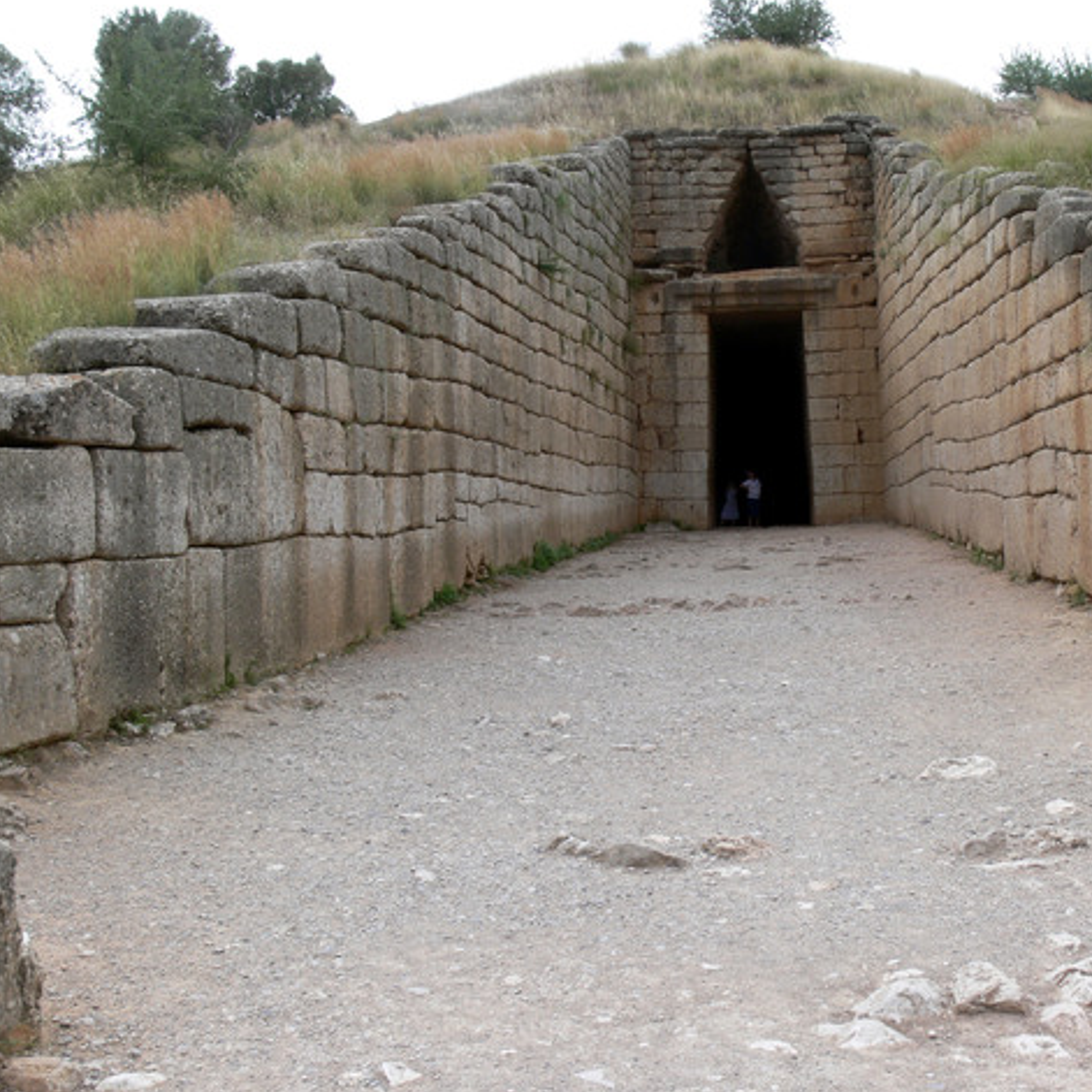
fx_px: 1499
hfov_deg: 39.6
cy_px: 543
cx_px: 721
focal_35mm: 42
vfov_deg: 40.0
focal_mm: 7.4
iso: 80
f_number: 5.6
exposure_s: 1/160
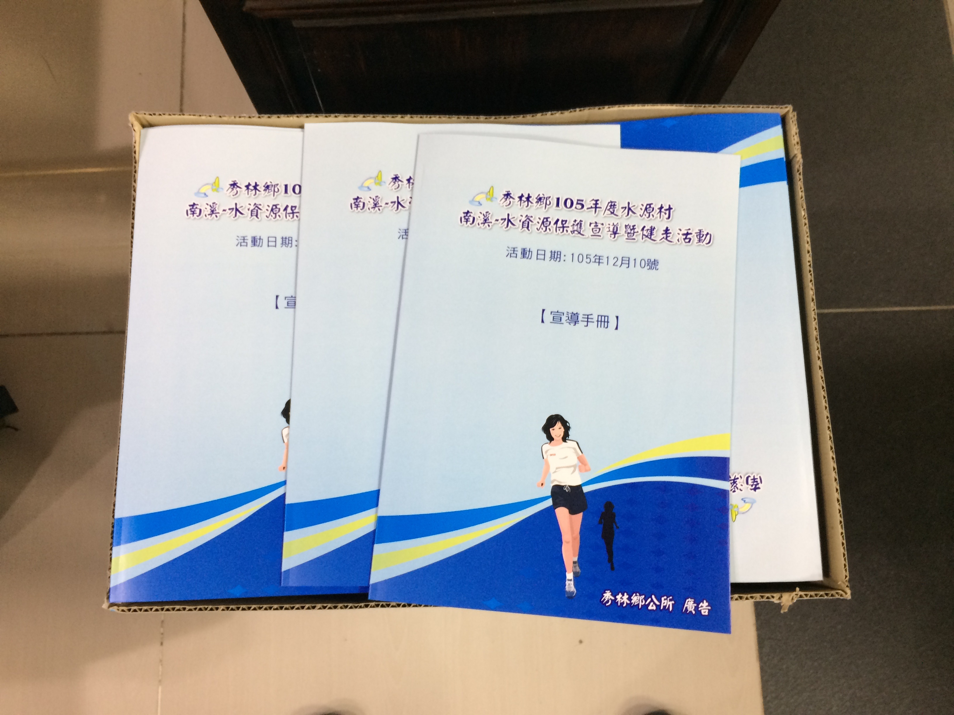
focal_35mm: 29
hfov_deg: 61.7
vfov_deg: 48.2
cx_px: 477
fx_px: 799
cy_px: 358
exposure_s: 1/30
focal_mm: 4.15
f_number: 2.2
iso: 80
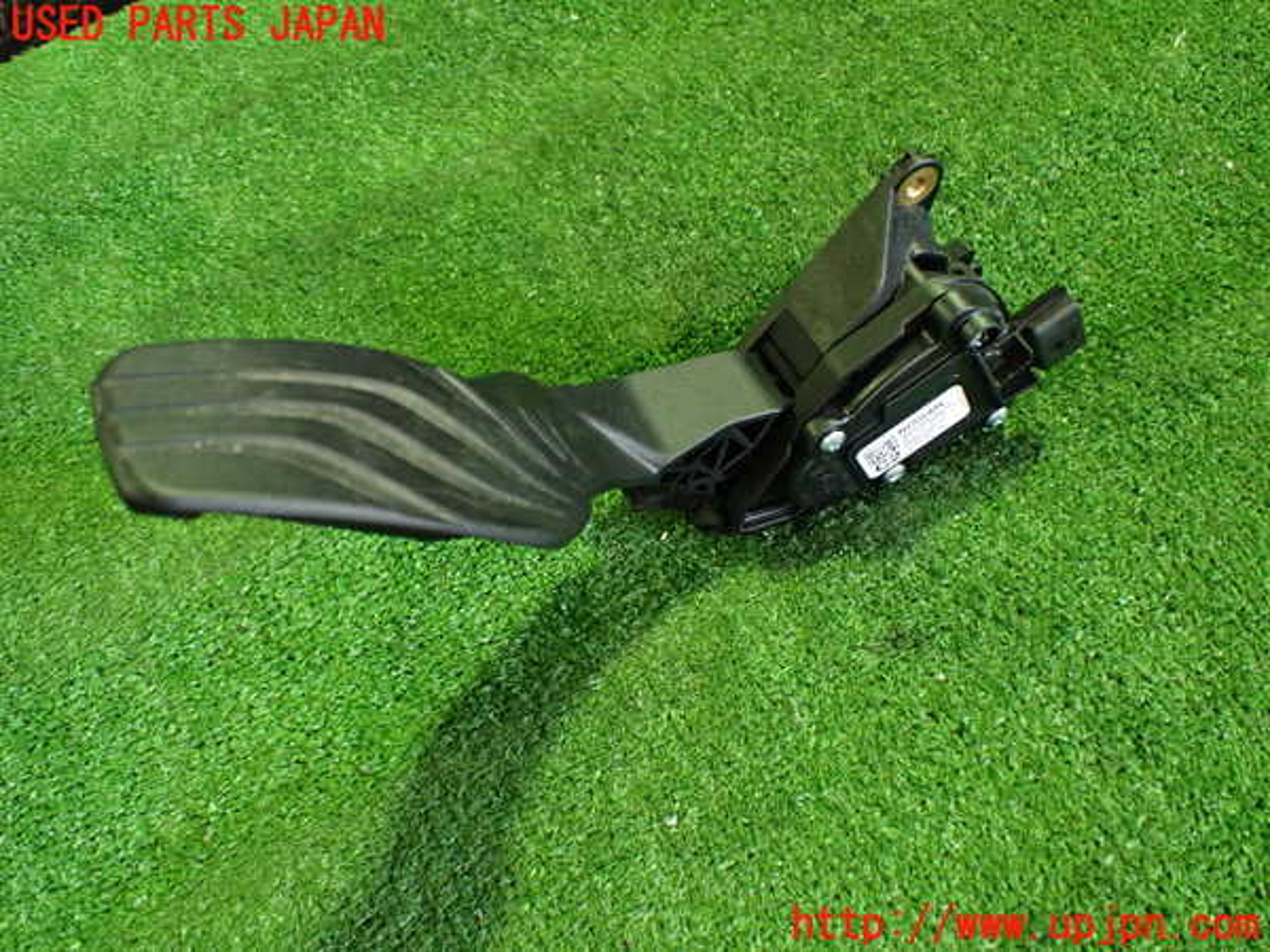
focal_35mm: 30
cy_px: 476
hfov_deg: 60.0
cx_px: 635
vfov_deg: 46.8
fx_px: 1101
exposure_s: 1/40
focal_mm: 5.4
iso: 800
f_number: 2.3
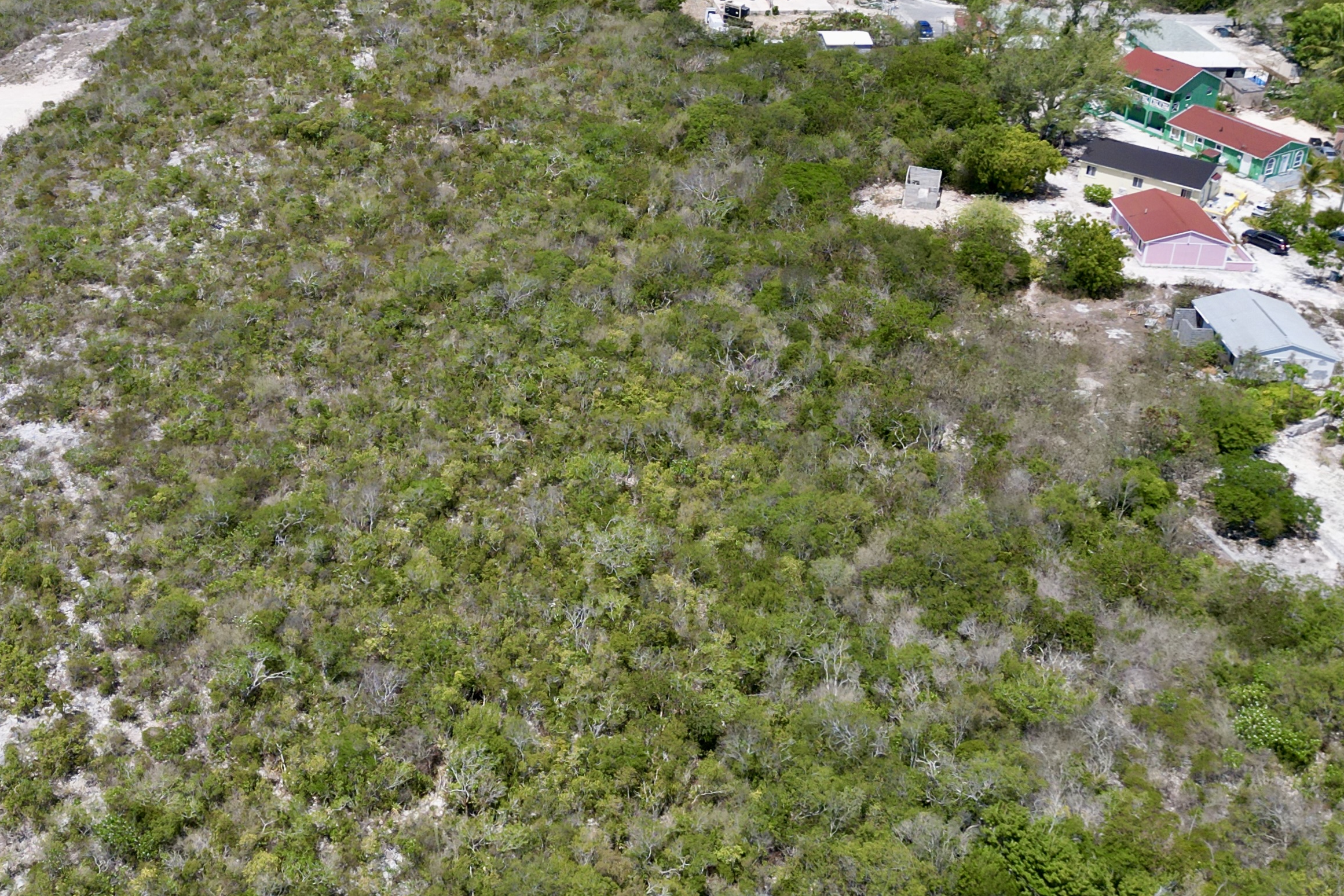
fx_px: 1605
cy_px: 226
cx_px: 394
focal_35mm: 43
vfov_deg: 30.7
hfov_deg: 44.4
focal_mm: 6.72
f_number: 1.7
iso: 110
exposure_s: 1/4000
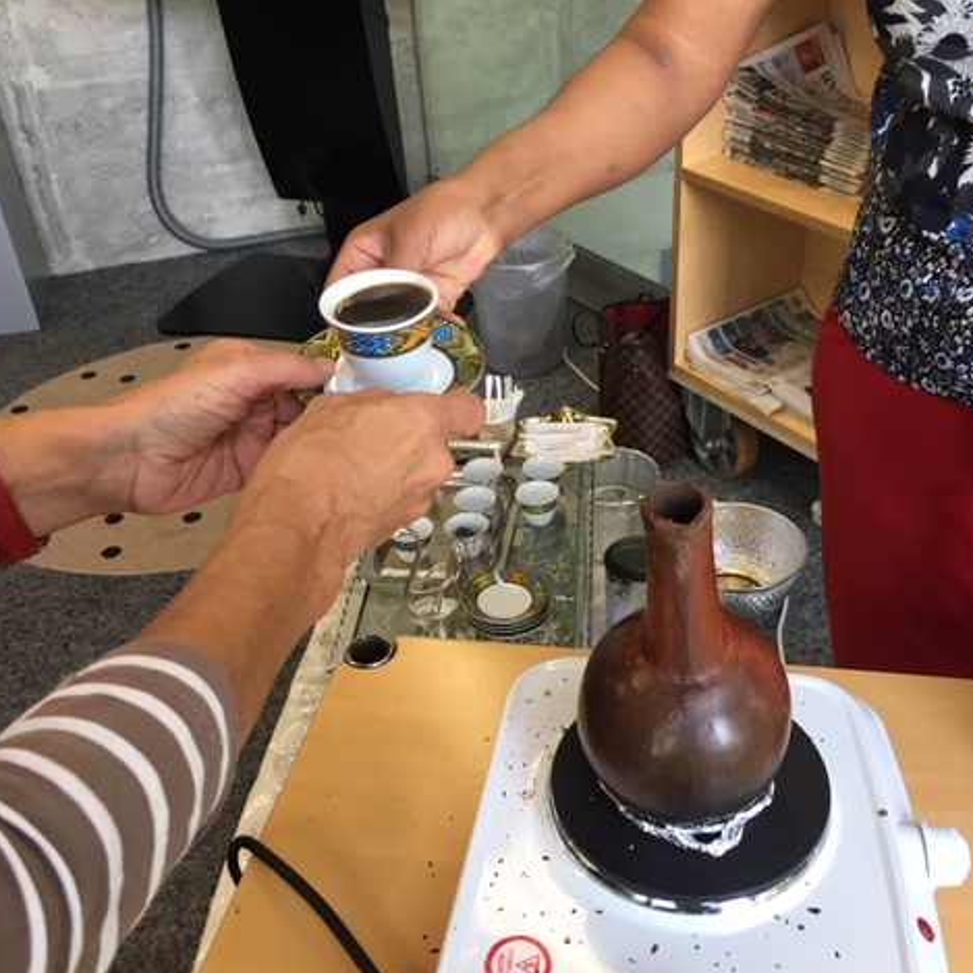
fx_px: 1113
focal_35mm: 35
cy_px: 496
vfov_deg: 47.2
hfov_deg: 47.0
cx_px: 573
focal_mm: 4.15
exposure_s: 1/33
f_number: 2.2
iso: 40
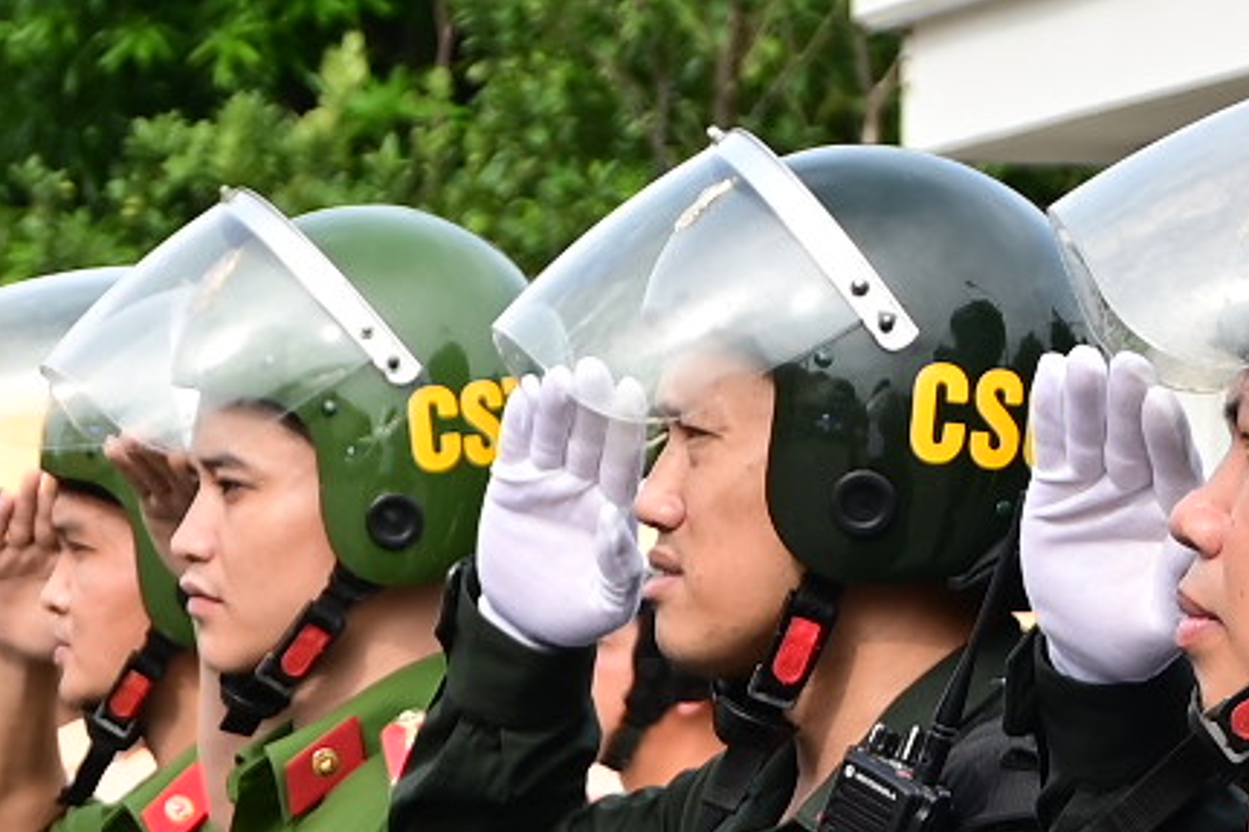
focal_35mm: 274
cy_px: 902
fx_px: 9502
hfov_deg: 7.5
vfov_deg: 5.0
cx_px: 449
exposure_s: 1/200
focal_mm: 40
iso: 100
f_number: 5
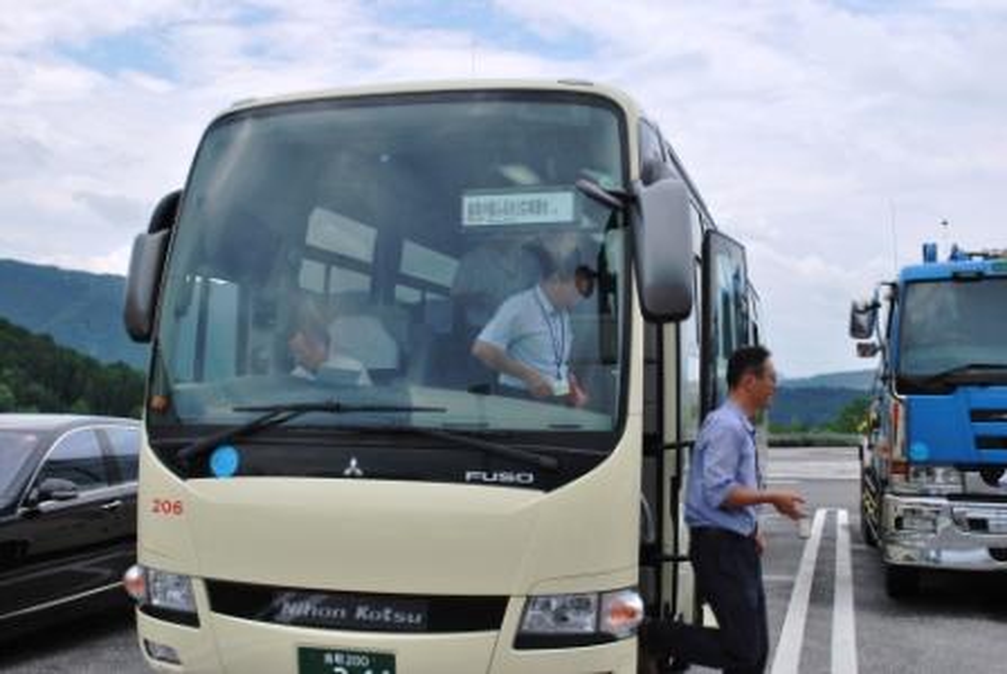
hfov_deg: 46.3
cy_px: 337
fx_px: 1176
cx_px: 504
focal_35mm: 42
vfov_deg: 32.0
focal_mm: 28
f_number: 8
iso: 100
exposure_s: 1/250
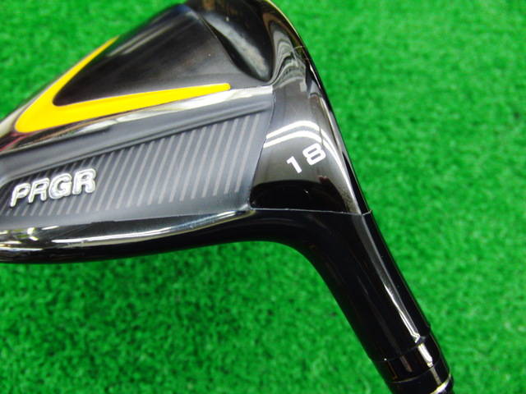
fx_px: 562
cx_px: 263
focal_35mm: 37
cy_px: 197
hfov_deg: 50.1
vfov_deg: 38.7
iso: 400
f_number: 3.6
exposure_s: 1/20
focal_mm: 6.42
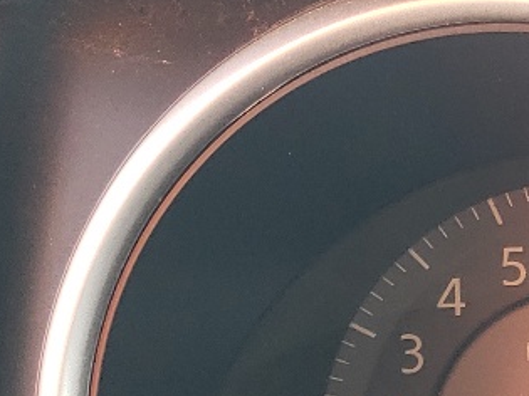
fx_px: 2016
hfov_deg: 12.7
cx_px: 1134
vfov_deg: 11.1
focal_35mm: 132
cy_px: 379
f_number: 1.5
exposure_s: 1/120
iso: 50
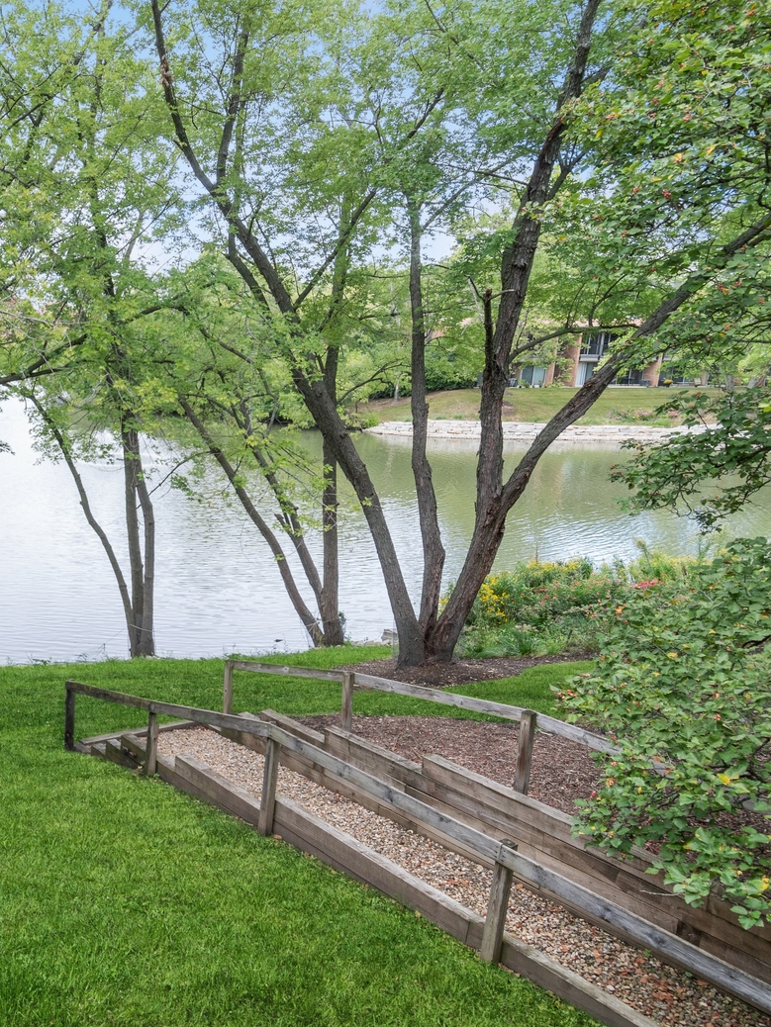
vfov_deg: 65.3
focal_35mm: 27
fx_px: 801
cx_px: -7
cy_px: 533
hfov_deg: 43.6
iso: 320
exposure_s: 1/60
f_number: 8
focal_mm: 12
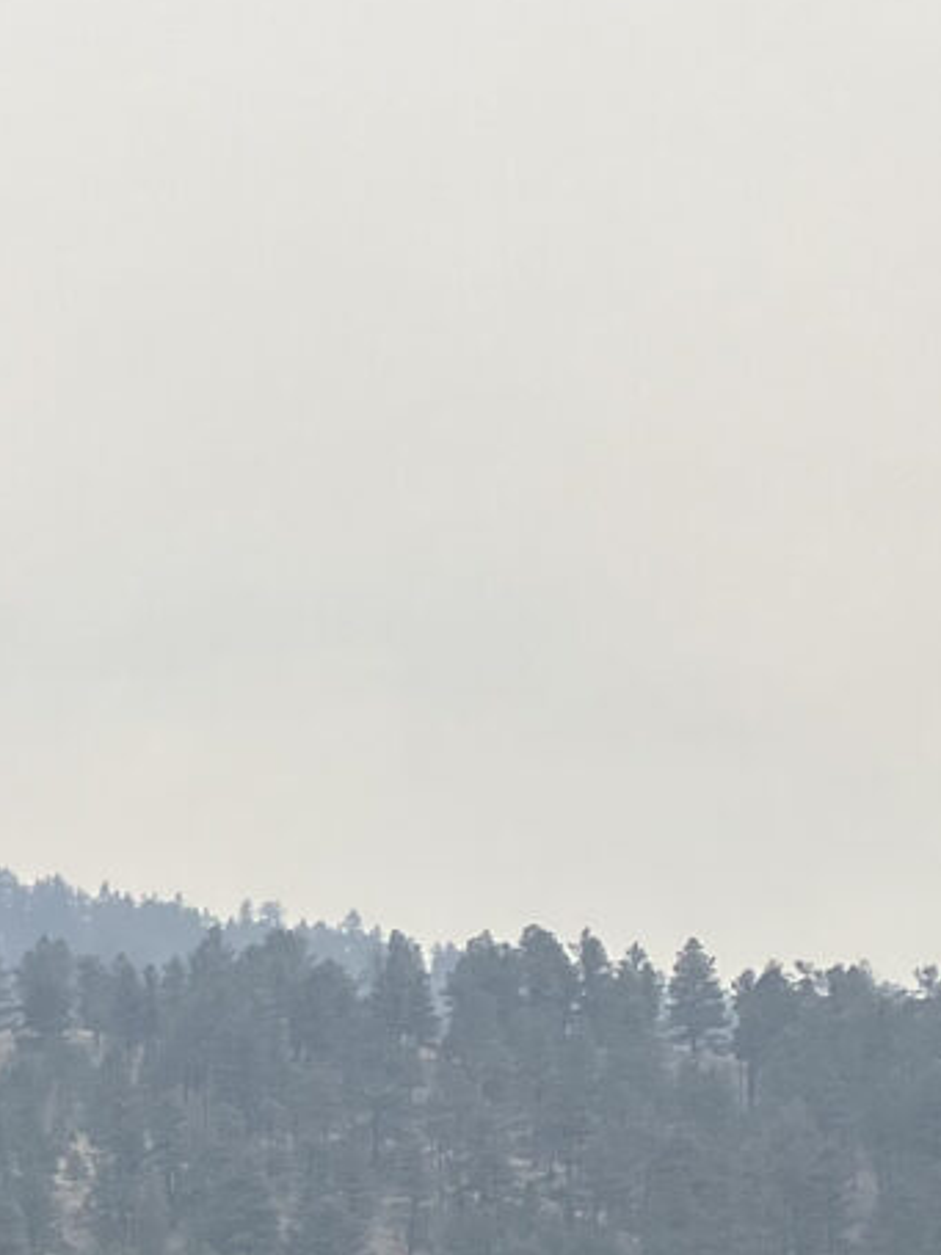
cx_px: -1865
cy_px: 1945
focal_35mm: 126
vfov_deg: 14.5
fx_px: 4569
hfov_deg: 9.4
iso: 32
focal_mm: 3.99
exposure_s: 1/1499
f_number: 1.8
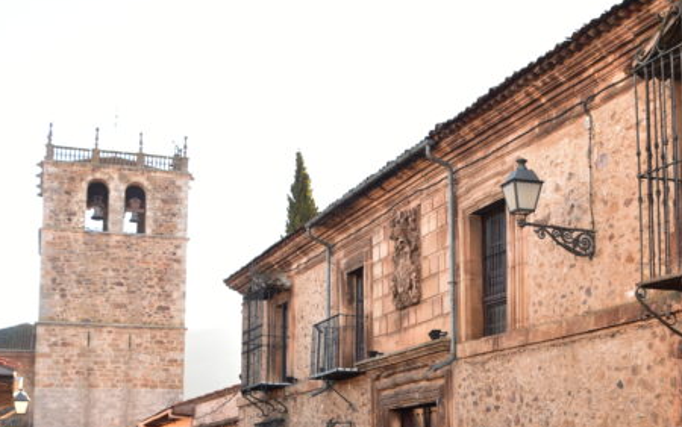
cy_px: 319
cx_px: 502
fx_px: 1042
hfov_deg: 35.5
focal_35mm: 56
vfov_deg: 23.0
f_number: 5.6
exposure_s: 1/50
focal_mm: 22
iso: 100
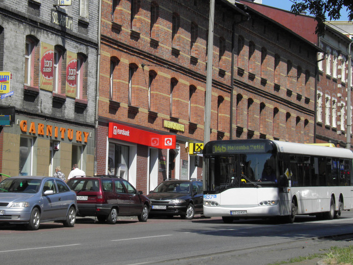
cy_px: 101
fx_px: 1307
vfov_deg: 11.6
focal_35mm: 128
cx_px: 163
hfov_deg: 15.4
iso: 50
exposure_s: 1/320
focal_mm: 17.1
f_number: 5.6
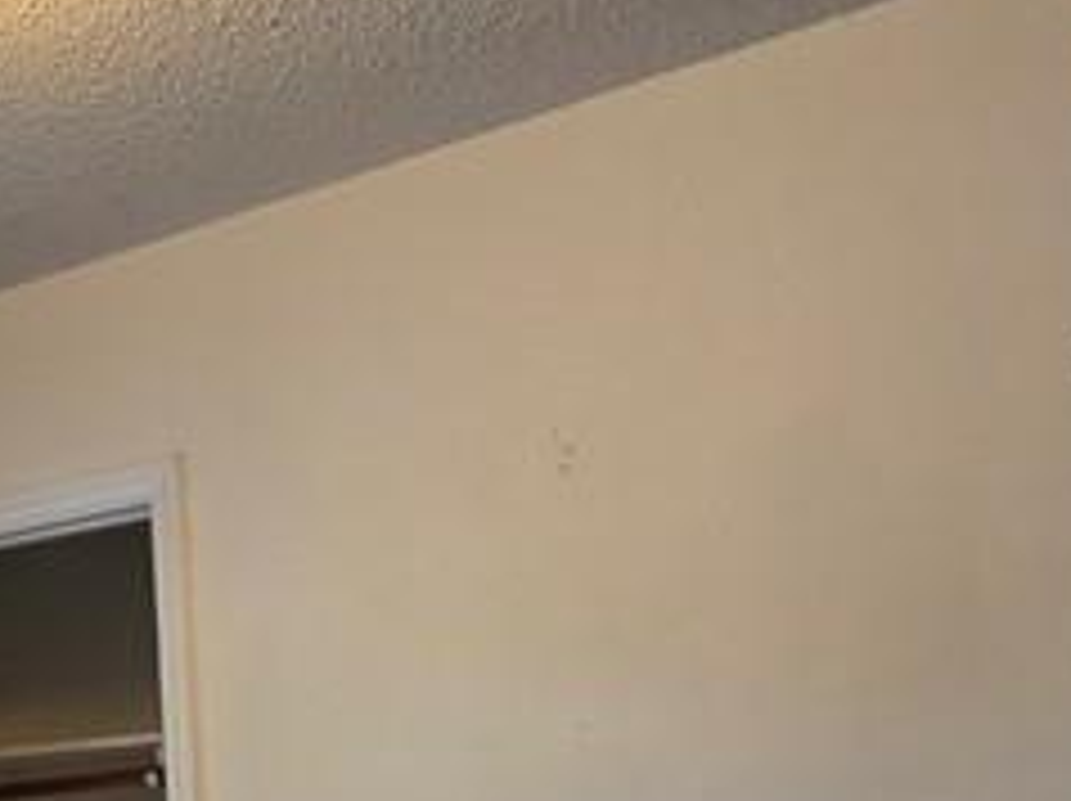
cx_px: -90
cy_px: 824
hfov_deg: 30.9
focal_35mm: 56
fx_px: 1731
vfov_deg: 24.7
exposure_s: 1/60
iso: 160
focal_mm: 2.2
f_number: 2.2
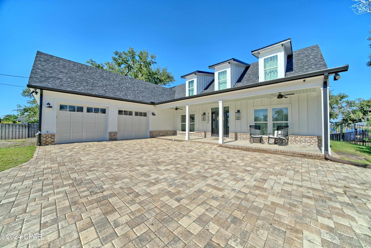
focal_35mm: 12
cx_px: 186
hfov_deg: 112.6
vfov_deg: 90.0
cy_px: 124
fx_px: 124
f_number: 8
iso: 100
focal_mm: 12
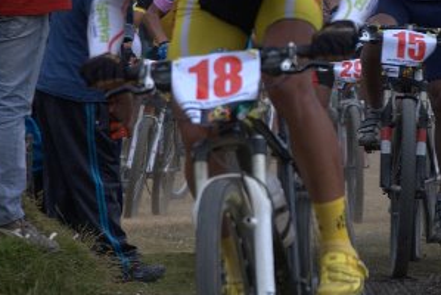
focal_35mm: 370
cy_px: 111
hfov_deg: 5.6
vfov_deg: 3.7
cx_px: 354
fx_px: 4539
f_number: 5.6
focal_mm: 105
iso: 200
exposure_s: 1/400
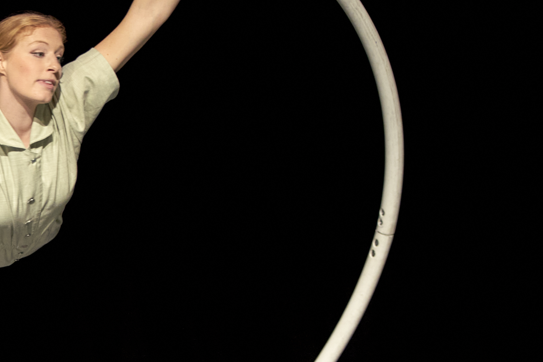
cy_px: 225
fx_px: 2202
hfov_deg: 13.7
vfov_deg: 9.4
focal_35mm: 146
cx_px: -112
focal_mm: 50
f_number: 1.4
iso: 640
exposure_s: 1/400
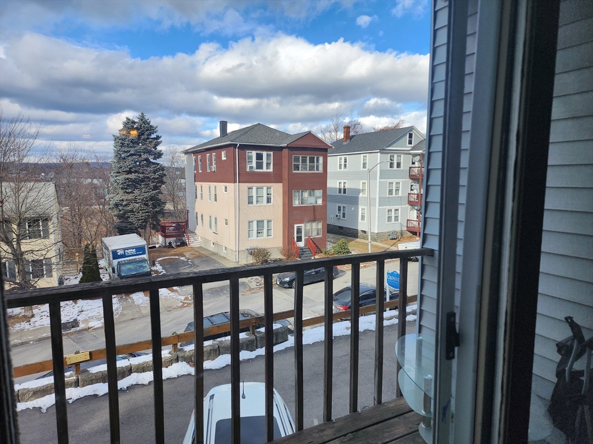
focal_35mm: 23
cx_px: 296
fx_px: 394
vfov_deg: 58.9
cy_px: 222
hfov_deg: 73.9
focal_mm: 6.4
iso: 12
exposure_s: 1/376
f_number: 1.8
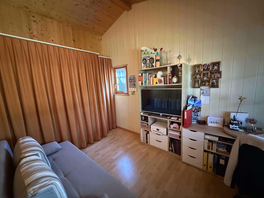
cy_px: 99
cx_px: 132
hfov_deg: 102.1
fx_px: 107
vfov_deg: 85.7
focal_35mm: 14
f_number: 2.2
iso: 1000
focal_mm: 2.22
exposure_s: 1/33
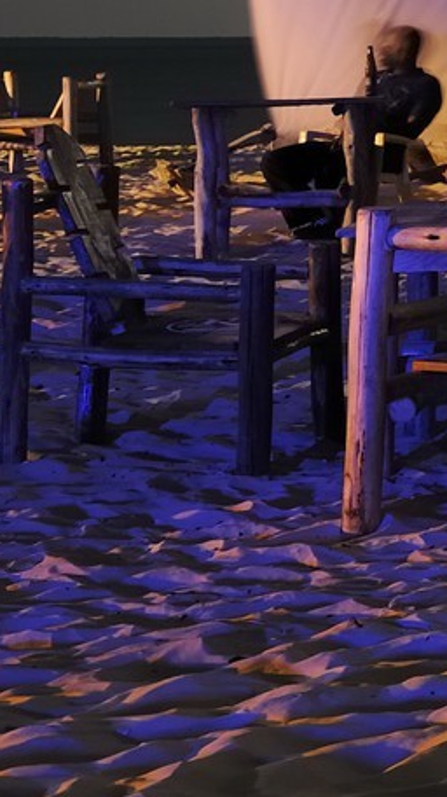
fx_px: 2406
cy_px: -75
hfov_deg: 8.6
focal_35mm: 114
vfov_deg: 18.1
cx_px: 1386
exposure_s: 13
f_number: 5.6
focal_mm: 31
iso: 400
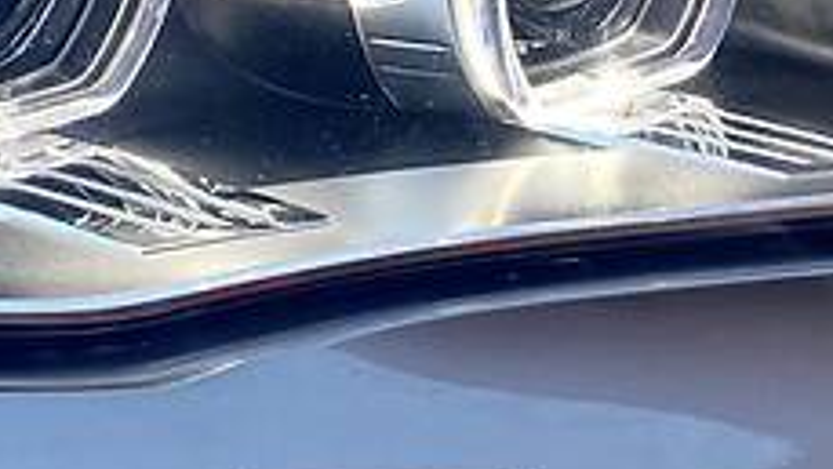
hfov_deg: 21.5
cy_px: 73
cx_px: 287
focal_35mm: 99
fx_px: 2187
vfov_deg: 12.2
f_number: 1.8
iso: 32
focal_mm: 4.2
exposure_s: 1/342
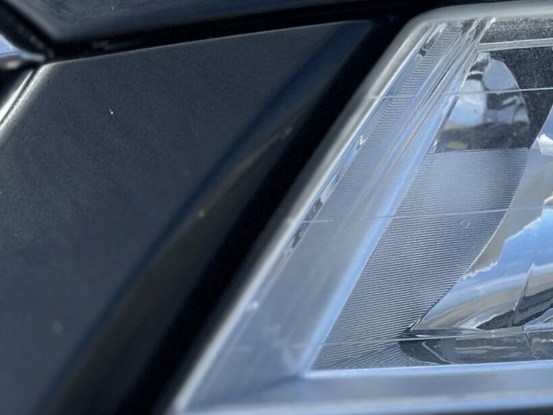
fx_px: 2396
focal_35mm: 150
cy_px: 211
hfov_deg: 12.6
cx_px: 772
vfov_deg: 9.9
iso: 100
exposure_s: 1/4016
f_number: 1.78
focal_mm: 6.86
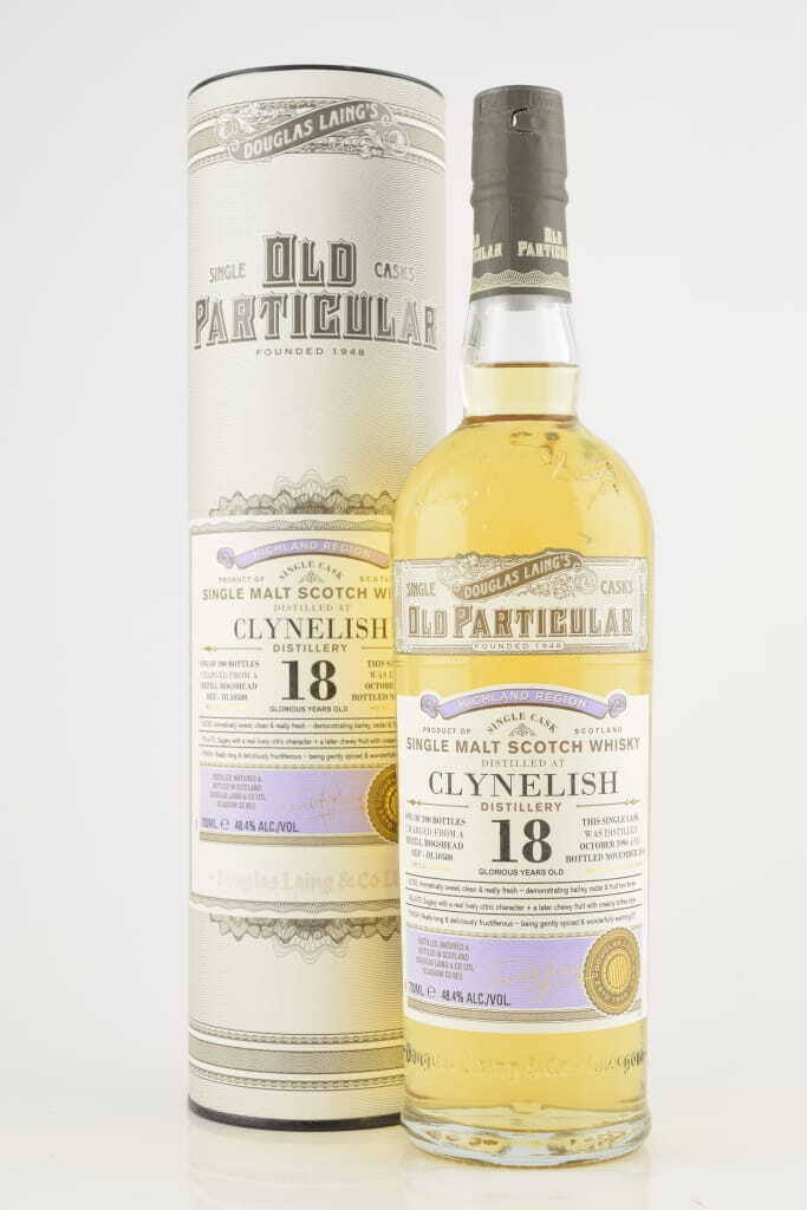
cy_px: 605
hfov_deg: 22.6
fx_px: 2017
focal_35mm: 60
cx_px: 404
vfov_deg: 33.4
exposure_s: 1/20
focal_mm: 40
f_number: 8
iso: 100
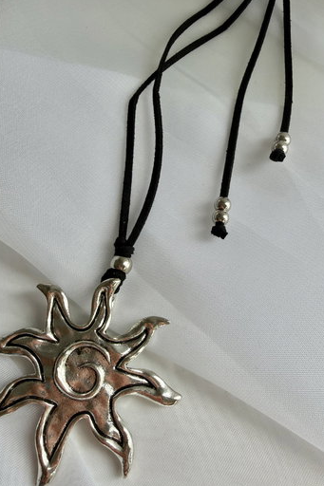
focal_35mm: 26
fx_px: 351
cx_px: 162
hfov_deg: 49.5
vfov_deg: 69.4
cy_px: 249
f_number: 2.2
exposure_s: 1/459
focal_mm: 2.22
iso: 40
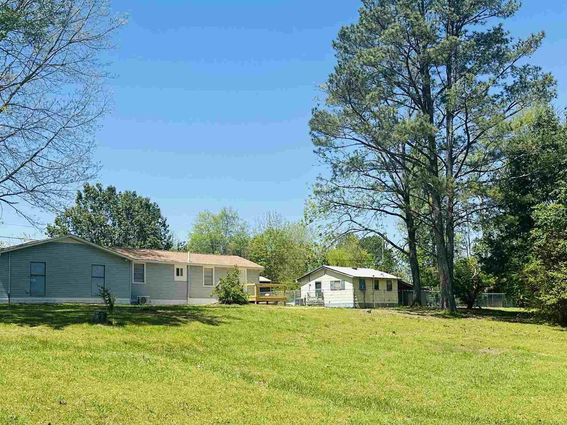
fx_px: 655
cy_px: 272
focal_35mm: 40
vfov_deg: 35.7
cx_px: 236
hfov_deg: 46.6
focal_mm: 6.86
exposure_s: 1/3597
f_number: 1.78
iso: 80
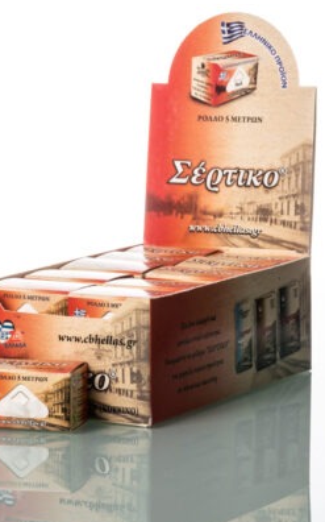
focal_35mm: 196
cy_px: 280
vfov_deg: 10.7
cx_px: 84
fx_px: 2782
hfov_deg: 6.7
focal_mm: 105
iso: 500
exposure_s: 1/160
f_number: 25
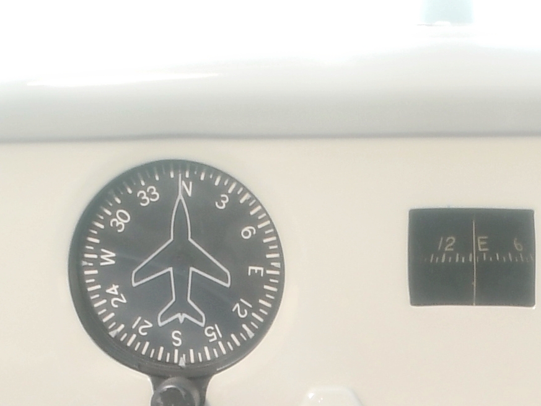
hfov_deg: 10.7
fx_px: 2876
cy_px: 987
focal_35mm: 184
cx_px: 509
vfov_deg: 7.5
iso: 200
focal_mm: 20
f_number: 8
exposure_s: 1/125
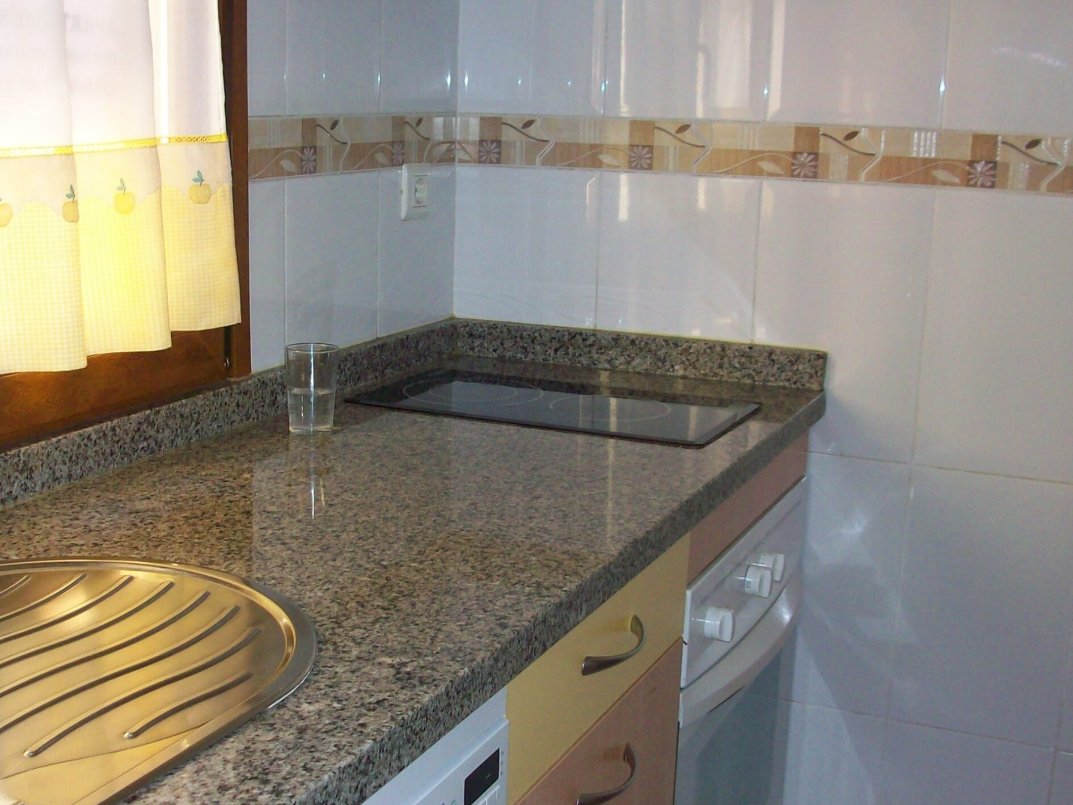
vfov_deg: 31.5
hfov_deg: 41.2
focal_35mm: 46
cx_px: 527
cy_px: 450
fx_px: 1426
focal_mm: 5.7
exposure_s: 1/60
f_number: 2.8
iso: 160
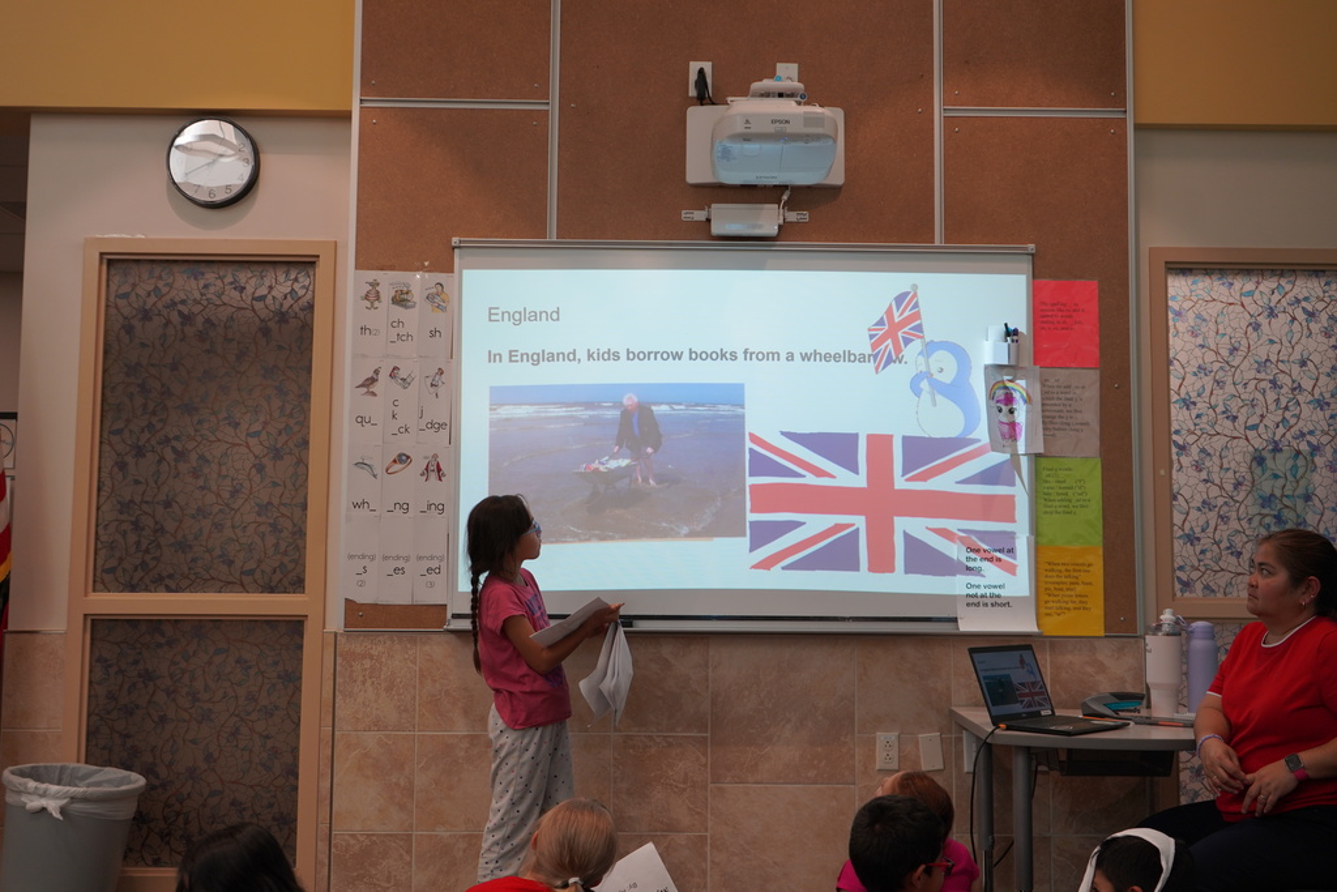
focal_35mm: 38
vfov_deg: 35.1
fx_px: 1411
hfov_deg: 50.7
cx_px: 668
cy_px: 446
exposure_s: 1/160
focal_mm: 38
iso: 640
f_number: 4
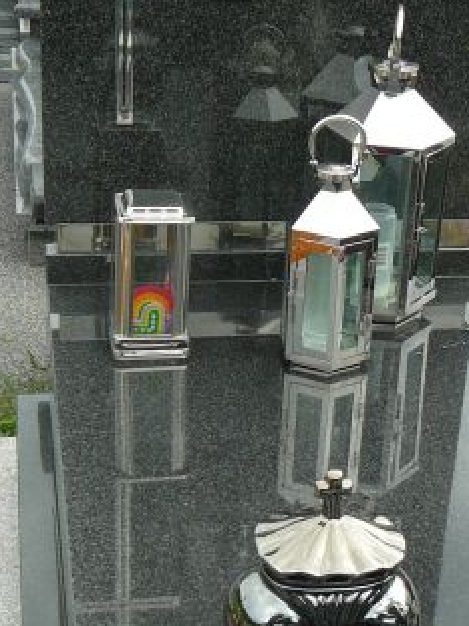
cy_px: 374
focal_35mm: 72
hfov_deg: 20.4
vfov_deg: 27.0
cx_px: 314
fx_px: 1302
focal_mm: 5.2
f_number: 2.8
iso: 80
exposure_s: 1/200
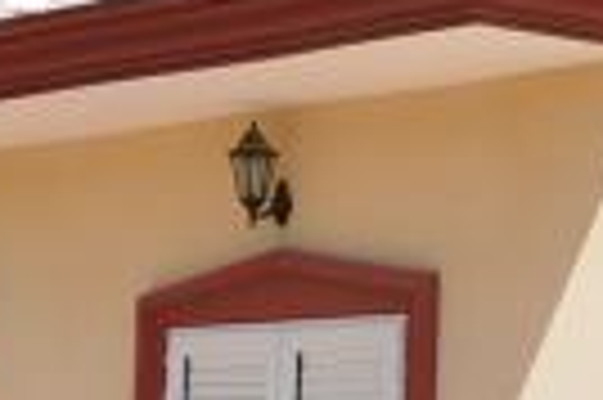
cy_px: 70
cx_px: 662
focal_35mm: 183
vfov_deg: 7.5
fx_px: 3061
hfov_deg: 11.1
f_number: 11
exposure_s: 1/500
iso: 320
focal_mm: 16
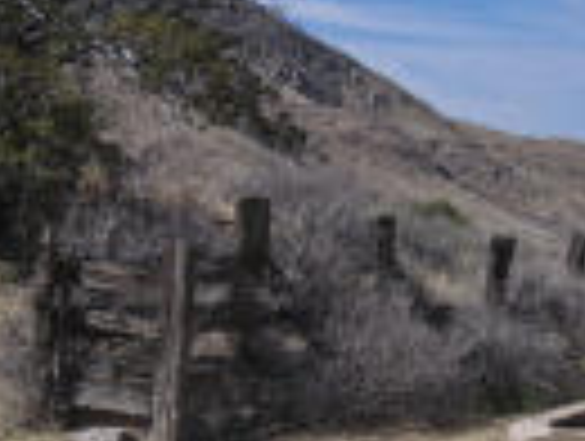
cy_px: 261
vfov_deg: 13.5
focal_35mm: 110
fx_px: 1862
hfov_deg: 17.7
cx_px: 479
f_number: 9
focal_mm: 18
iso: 200
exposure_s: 1/640
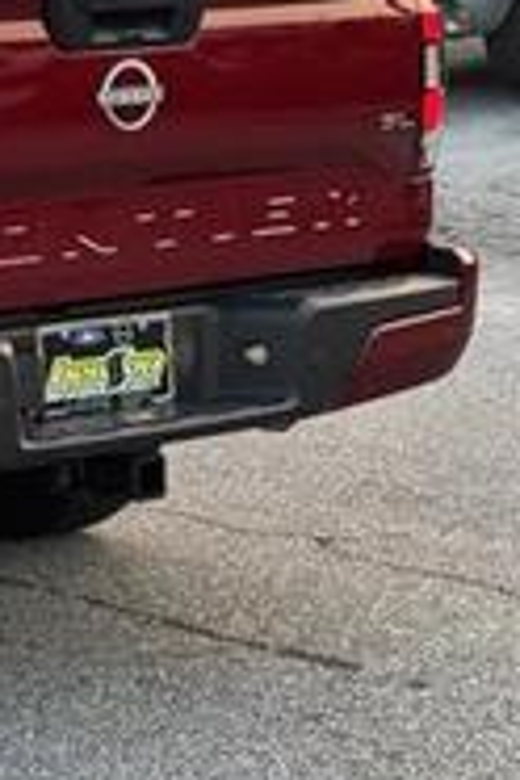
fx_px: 2925
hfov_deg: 9.7
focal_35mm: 135
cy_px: 218
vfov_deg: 15.1
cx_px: -403
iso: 64
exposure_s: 1/201
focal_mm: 6.76
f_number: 1.78
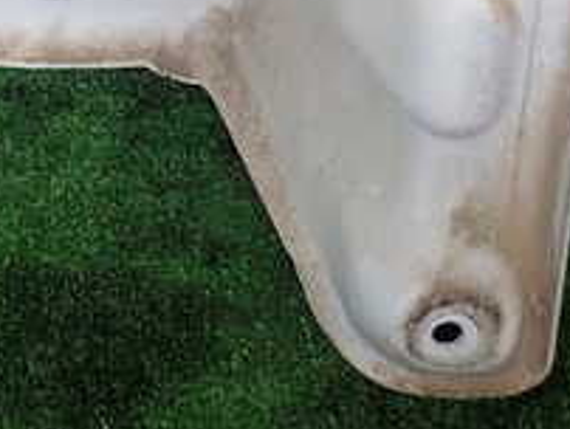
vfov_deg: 16.0
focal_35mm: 89
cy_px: -87
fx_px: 1467
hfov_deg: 21.3
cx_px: 14
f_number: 2.3
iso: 100
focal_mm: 5.4
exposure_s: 1/60
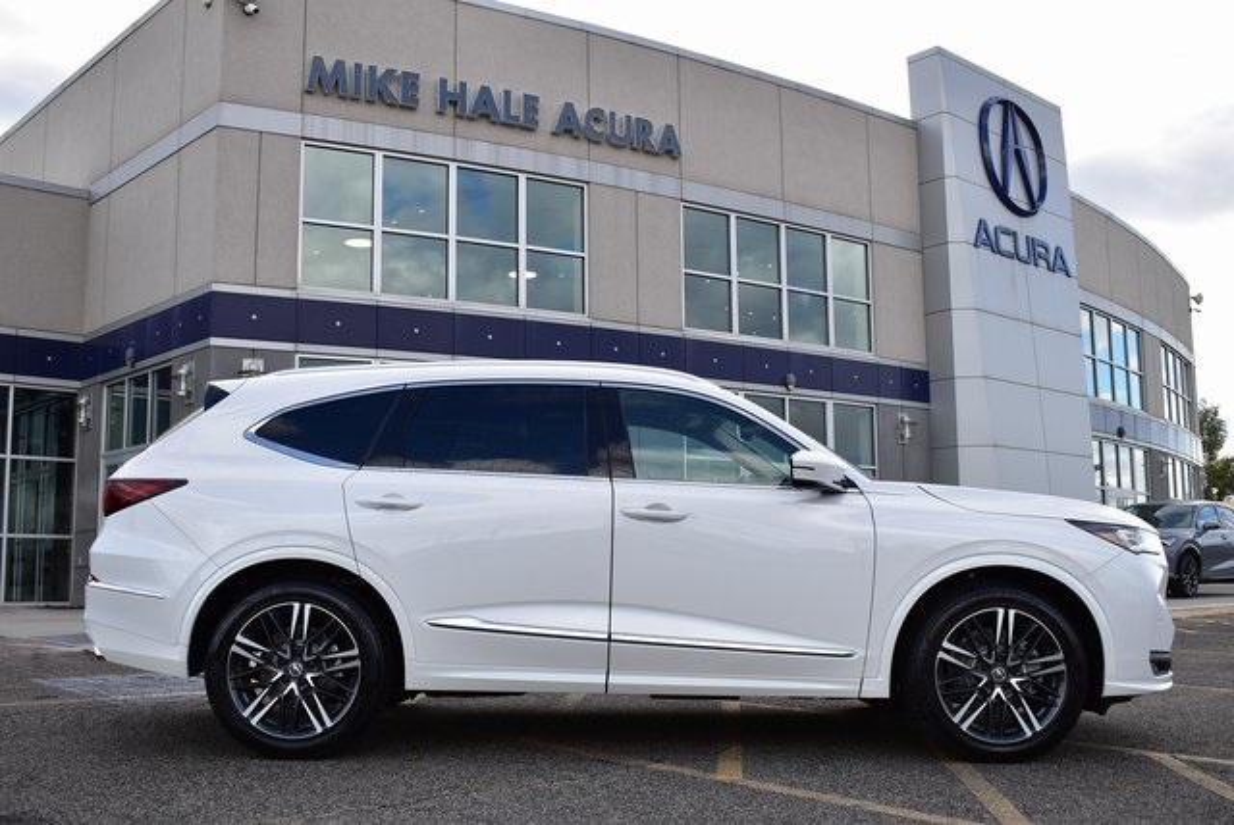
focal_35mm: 36
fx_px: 1235
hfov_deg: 53.1
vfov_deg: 36.9
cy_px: 412
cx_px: 617
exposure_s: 1/125
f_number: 5.6
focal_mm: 24
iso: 100
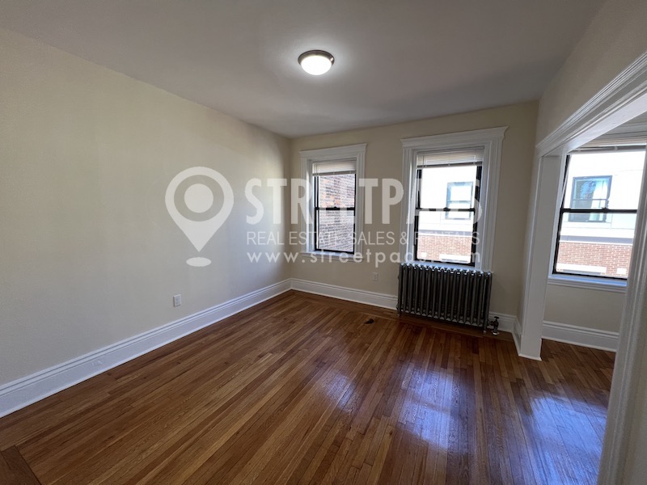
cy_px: 242
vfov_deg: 89.9
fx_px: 243
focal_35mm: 13
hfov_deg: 106.2
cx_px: 324
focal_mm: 1.57
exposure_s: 1/120
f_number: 1.8
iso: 100
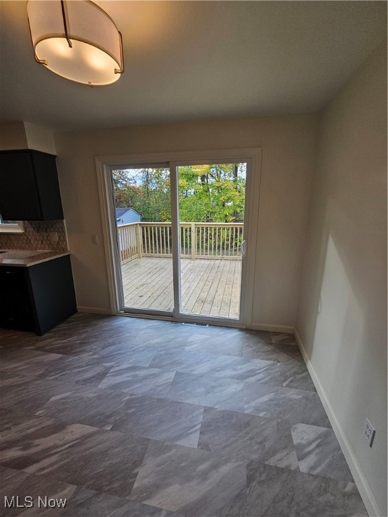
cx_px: 194
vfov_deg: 106.2
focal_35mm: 13
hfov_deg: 89.9
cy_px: 258
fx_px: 194
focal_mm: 2.2
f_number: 2.2
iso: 80
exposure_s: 1/120
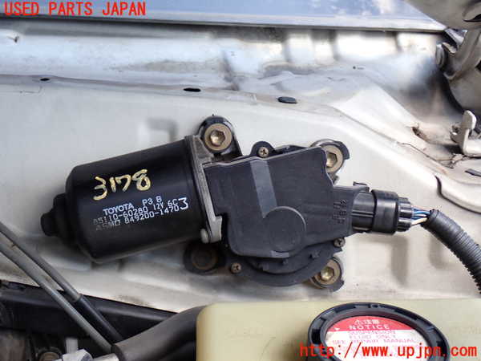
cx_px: 240
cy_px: 180
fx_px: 695
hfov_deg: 38.2
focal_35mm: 50
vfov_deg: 29.1
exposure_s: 1/100
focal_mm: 9.01
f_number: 3.2
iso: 100
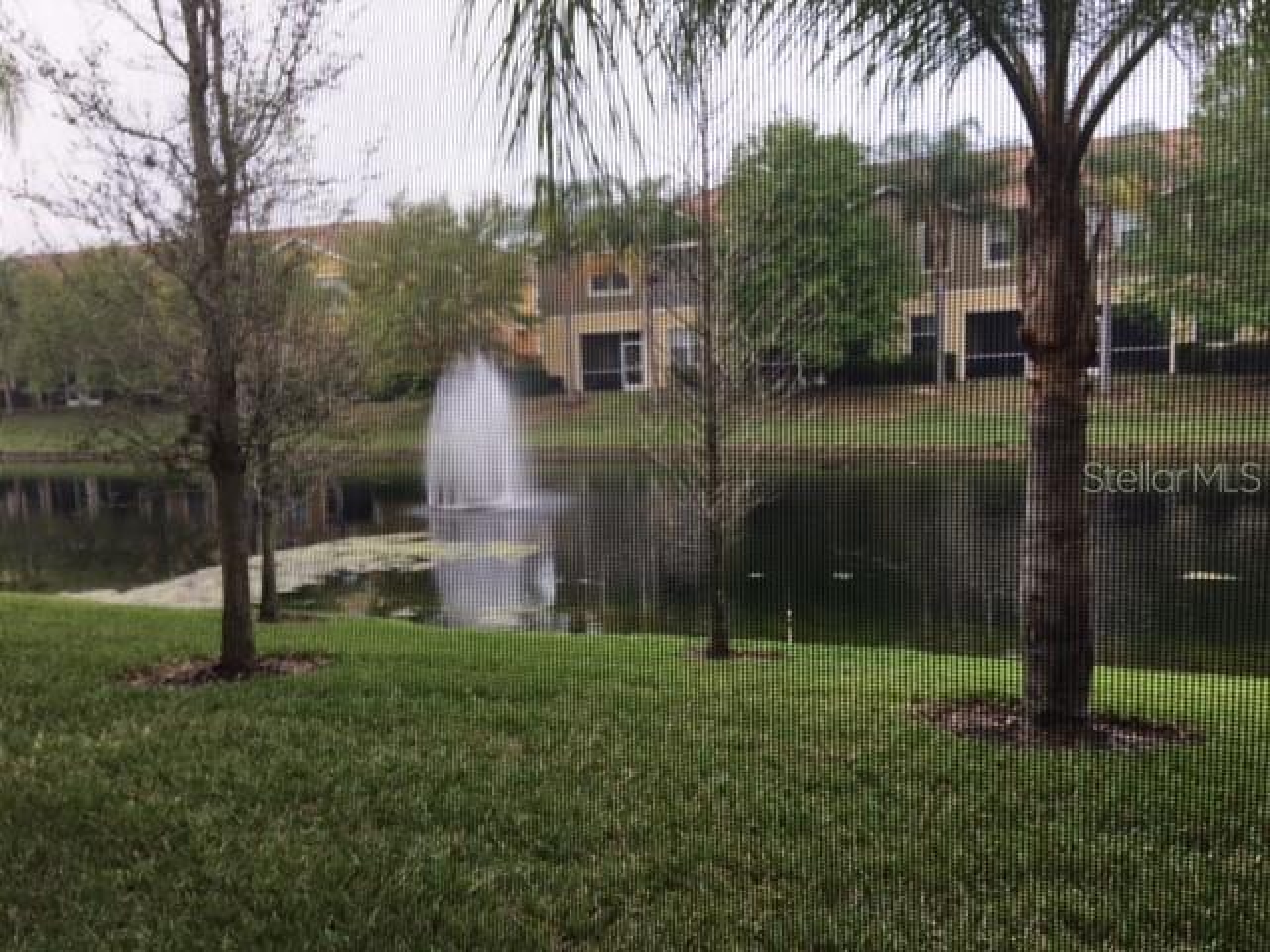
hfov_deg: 61.7
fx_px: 1064
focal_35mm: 29
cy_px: 476
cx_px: 635
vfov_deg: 48.2
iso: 25
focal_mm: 4.15
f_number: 2.2
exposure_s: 1/60
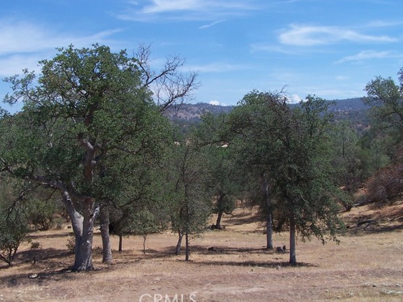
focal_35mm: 43
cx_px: 198
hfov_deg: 43.9
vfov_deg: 33.6
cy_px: 140
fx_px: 500
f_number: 5.6
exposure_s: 1/350
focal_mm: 6.3
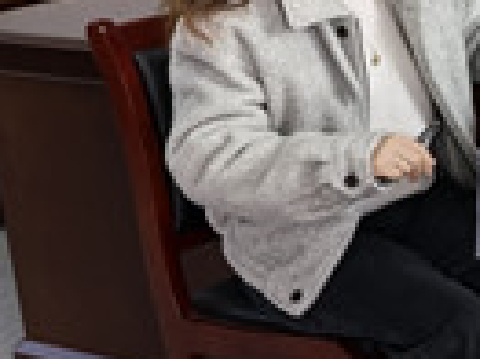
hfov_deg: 14.6
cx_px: 923
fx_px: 1579
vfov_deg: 12.9
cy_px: 57
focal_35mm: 114
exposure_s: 1/100
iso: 64
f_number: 1.4
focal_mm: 5.75
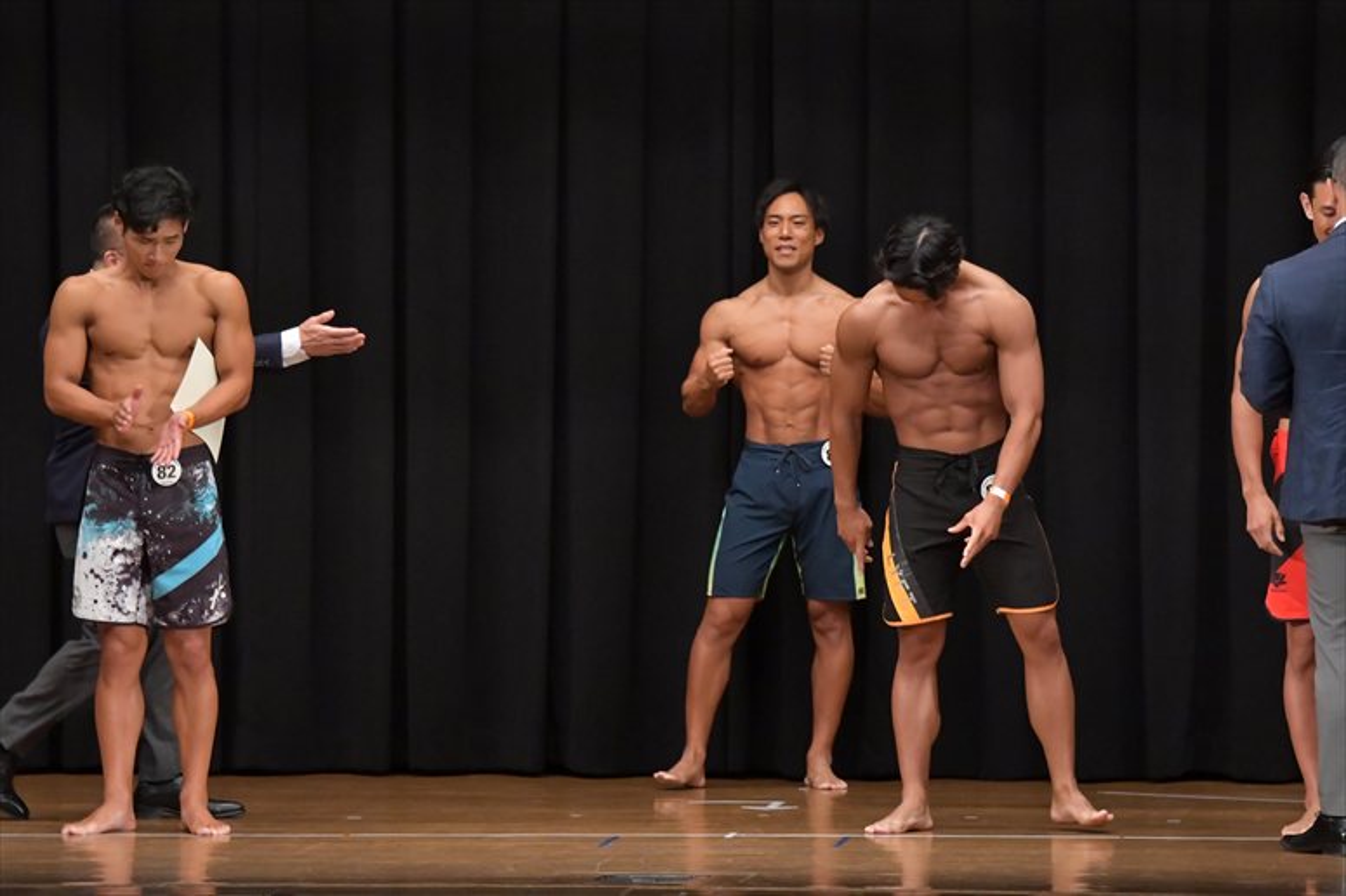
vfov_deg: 6.8
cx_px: 673
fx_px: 7549
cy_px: 448
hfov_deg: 10.2
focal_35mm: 202
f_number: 5.6
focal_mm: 135
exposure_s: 1/400
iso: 6400
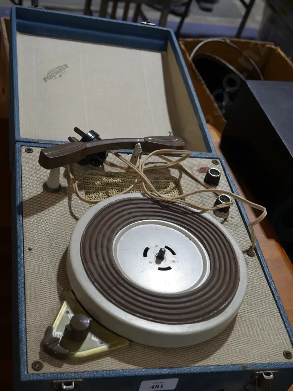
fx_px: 564
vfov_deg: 38.2
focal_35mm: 50
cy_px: 196
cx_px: 146
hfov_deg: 29.1
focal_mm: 25
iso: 320
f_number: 5.3
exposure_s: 1/60
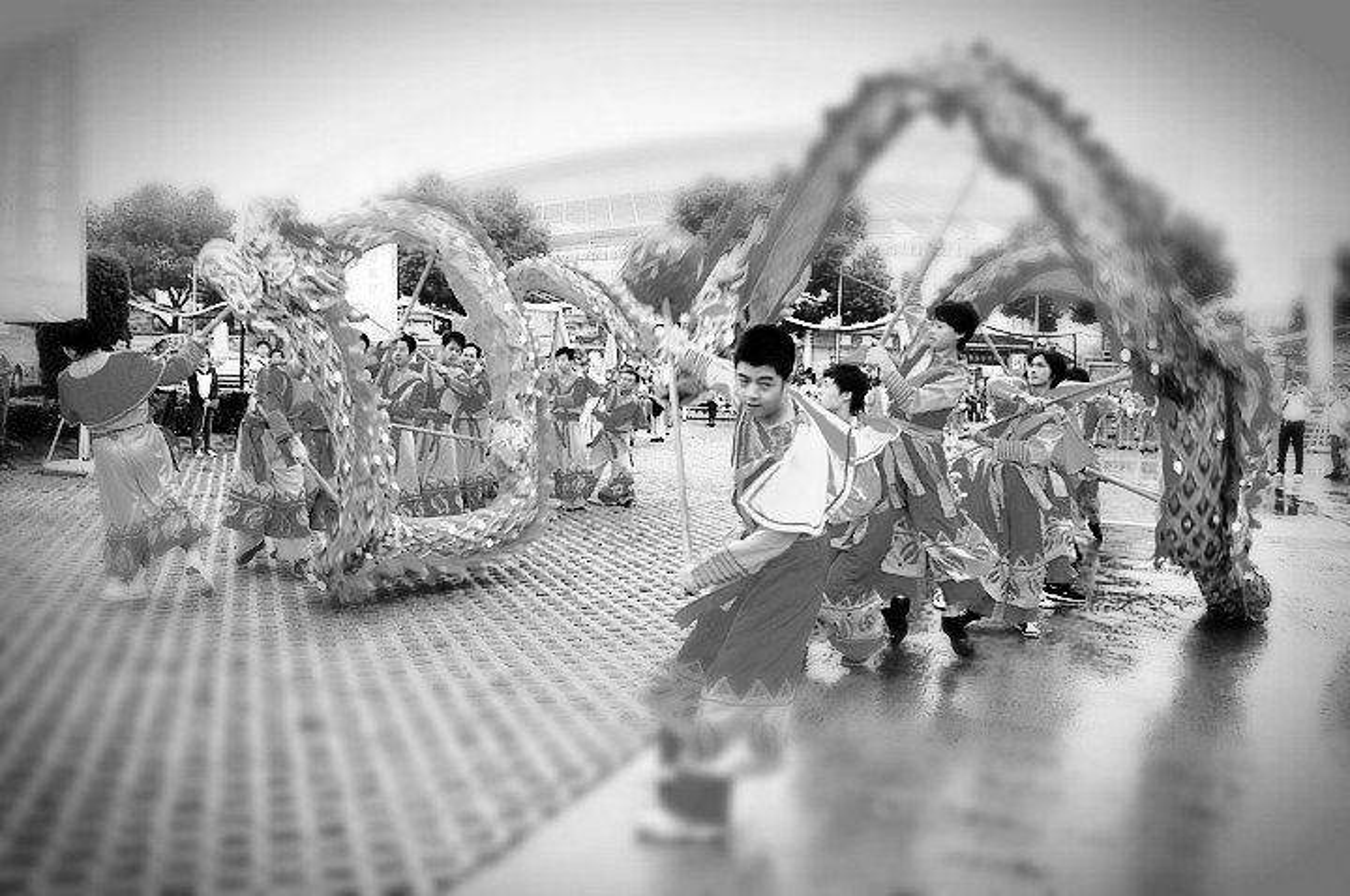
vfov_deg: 47.8
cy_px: 448
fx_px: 1011
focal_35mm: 27
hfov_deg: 67.5
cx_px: 675
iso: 1600
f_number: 6.3
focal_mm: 18
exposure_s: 1/200
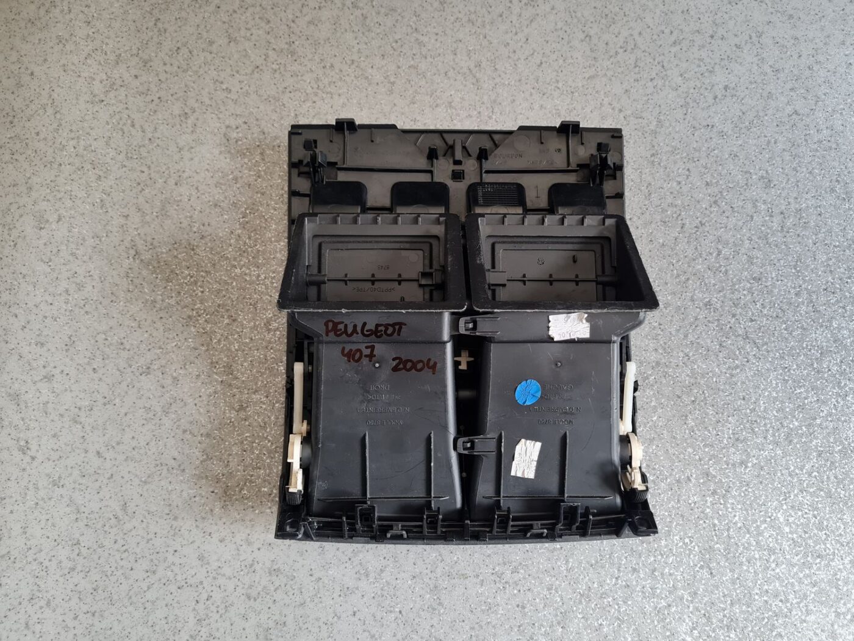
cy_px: 320
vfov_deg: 53.1
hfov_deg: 67.3
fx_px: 641
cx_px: 427
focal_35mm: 26
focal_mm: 5.4
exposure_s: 1/100
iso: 160
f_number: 1.8
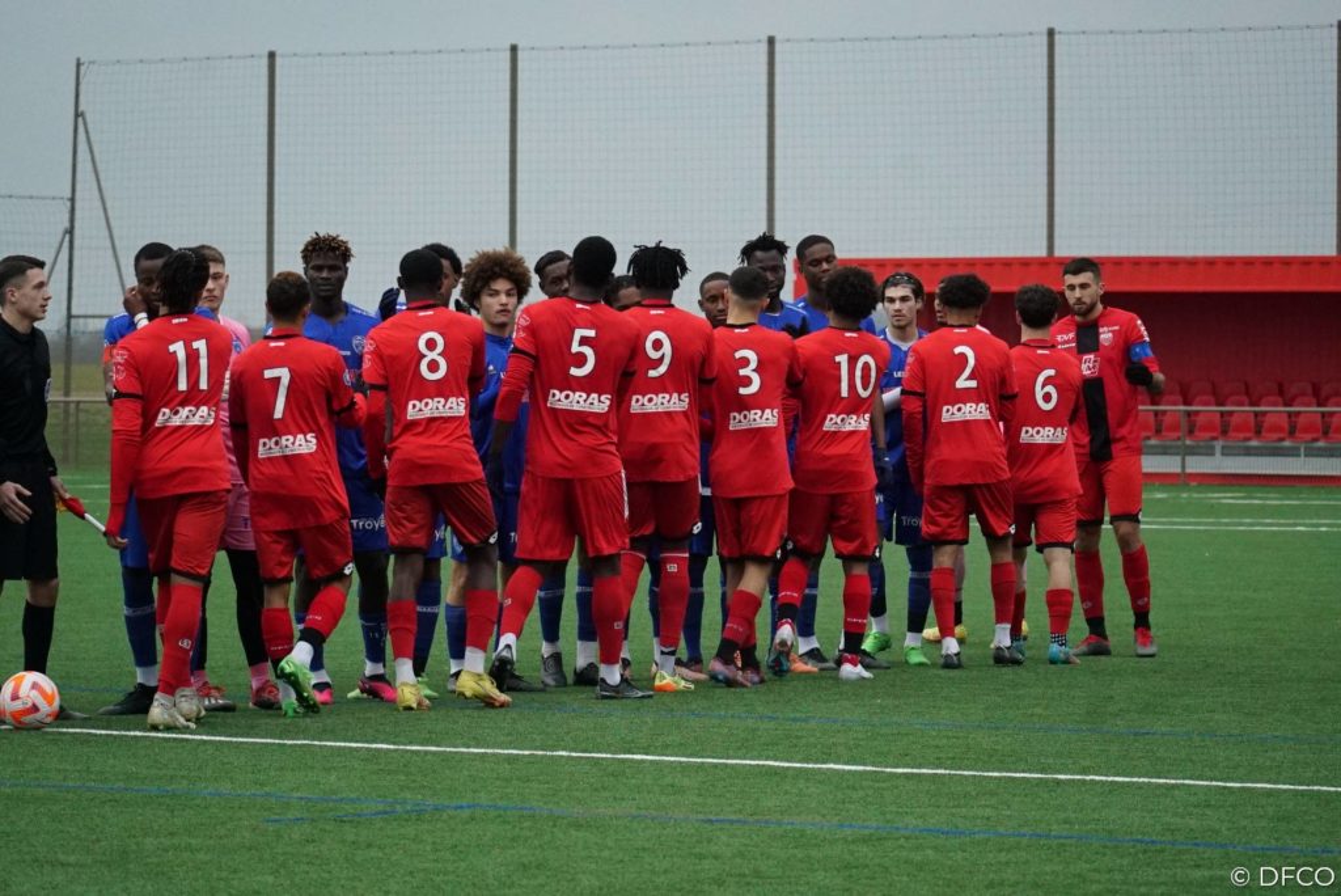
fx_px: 6858
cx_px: 670
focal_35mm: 184
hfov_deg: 11.2
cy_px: 448
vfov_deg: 7.5
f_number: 5.6
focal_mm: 123
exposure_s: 1/2000
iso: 5000
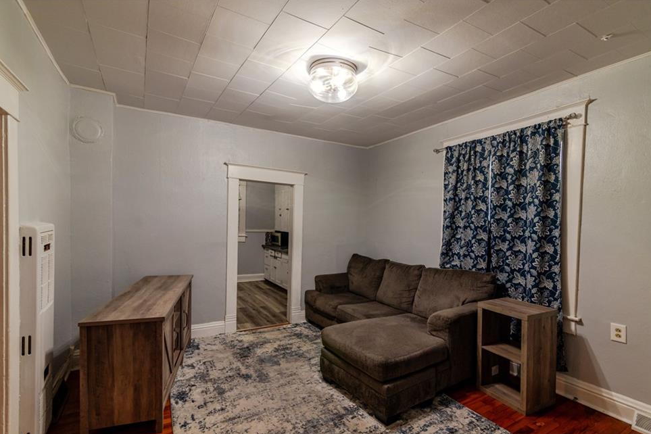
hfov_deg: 93.3
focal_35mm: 17
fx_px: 307
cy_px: 229
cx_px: 324
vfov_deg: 70.4
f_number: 5
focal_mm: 16
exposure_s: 1/80
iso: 800
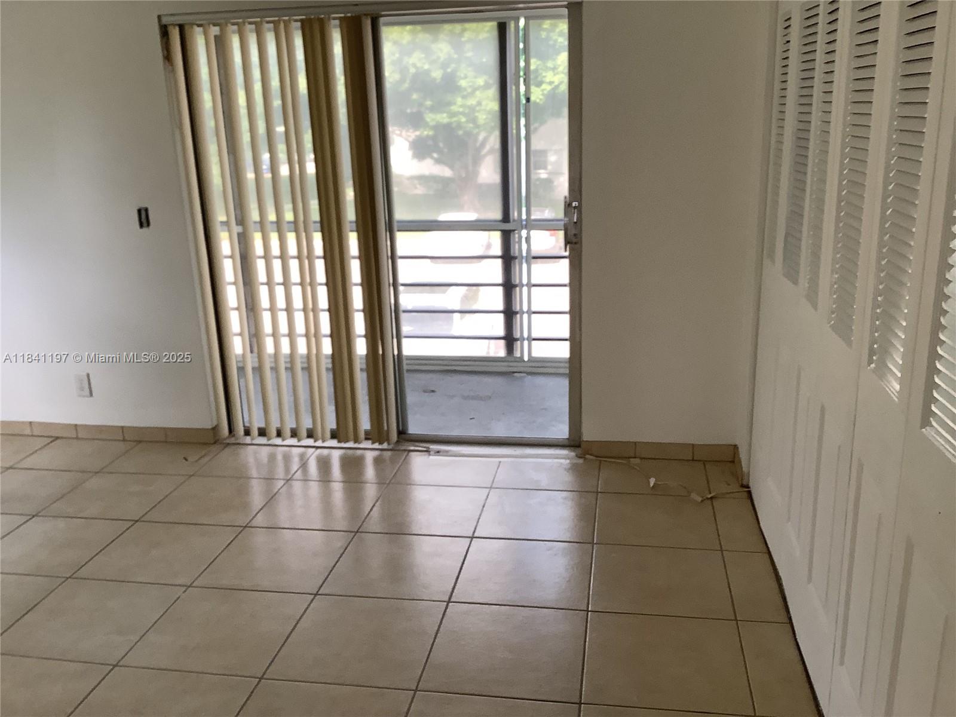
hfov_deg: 58.4
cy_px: 358
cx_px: 478
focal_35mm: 31
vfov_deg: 45.4
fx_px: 856
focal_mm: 3.3
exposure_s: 1/60
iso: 64
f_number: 2.4
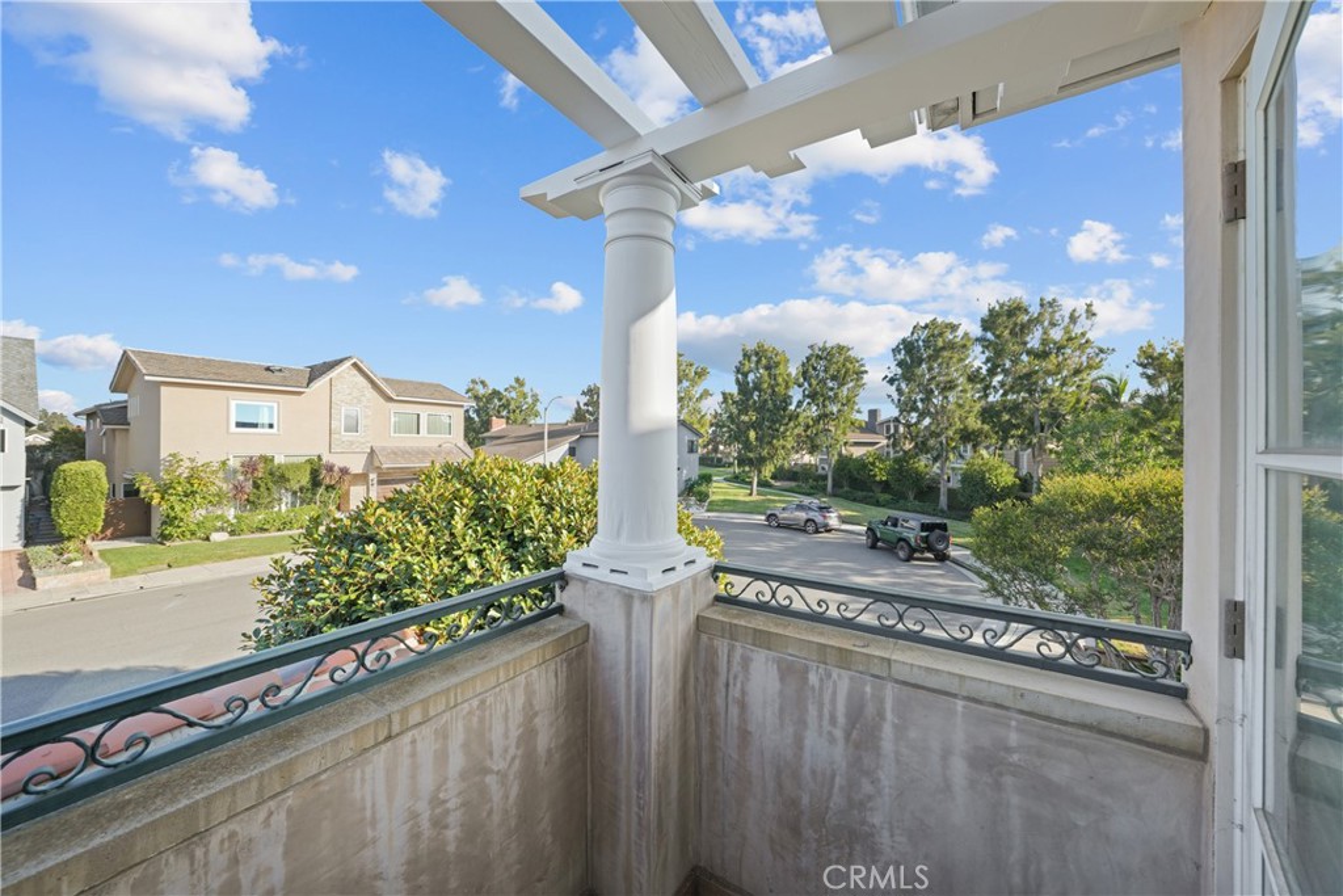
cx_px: 672
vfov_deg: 90.0
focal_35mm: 12
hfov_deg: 112.6
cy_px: 448
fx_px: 448
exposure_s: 1/125
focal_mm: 12
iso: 400
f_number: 8
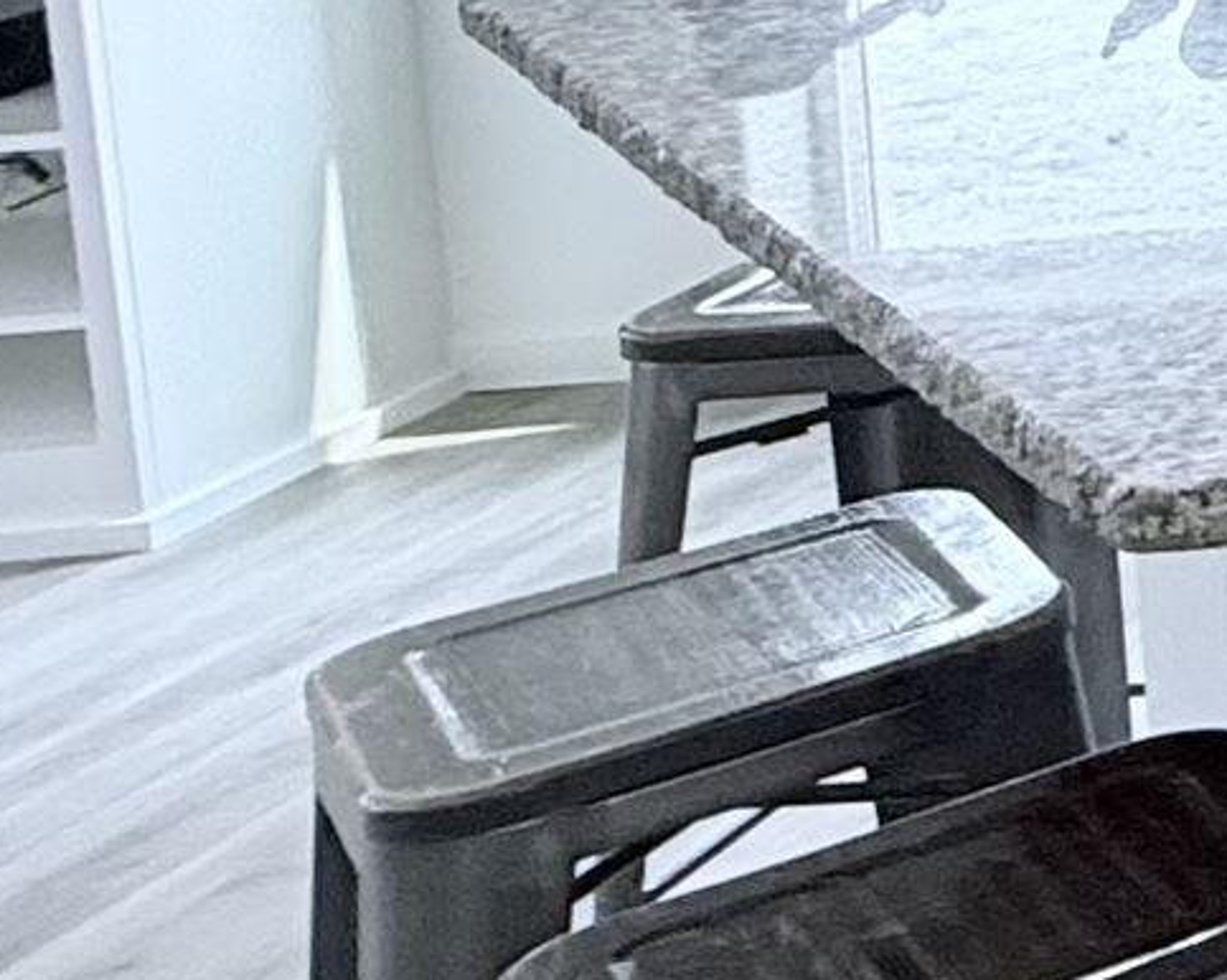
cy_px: -592
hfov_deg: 12.0
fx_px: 3158
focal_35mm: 87
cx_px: 3559
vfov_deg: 15.9
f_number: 2.2
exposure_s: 1/120
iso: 160
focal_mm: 2.22
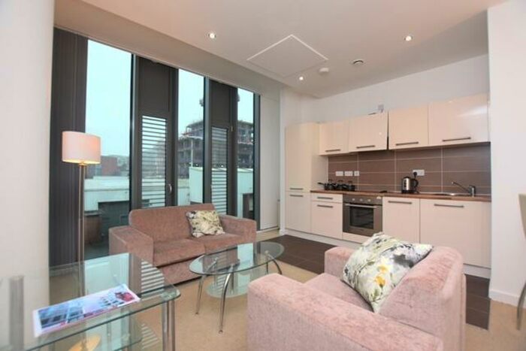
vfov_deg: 77.4
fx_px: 219
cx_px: 263
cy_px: 176
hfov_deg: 100.4
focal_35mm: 15
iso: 800
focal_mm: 10
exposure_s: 1/125
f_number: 5.6
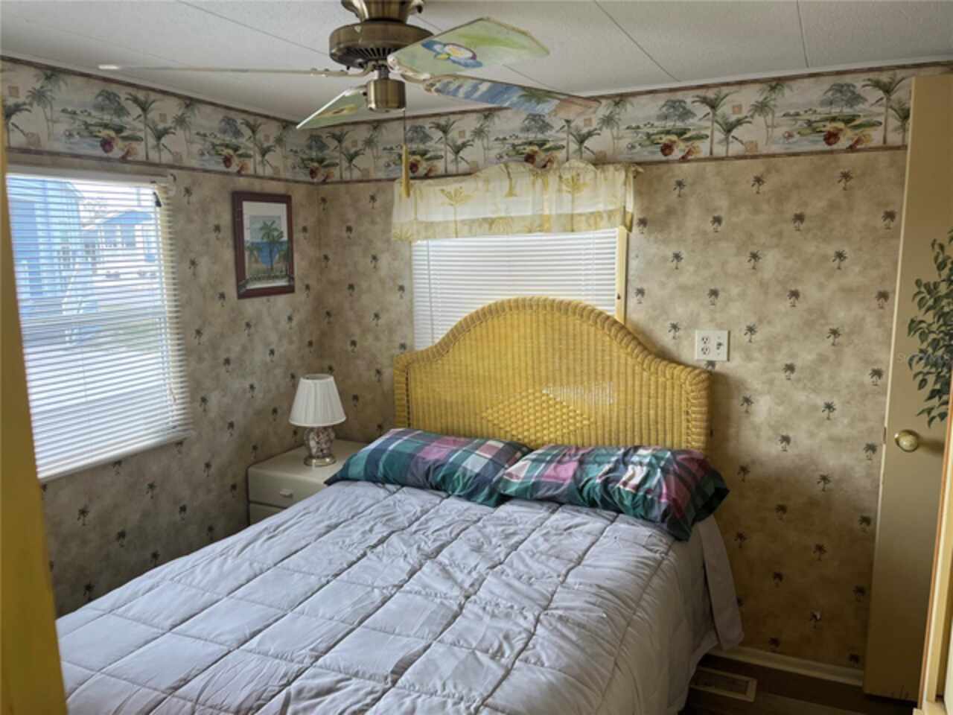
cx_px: 476
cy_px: 358
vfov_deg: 53.1
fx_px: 716
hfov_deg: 67.3
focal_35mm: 26
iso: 64
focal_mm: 5.1
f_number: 1.6
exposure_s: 1/159
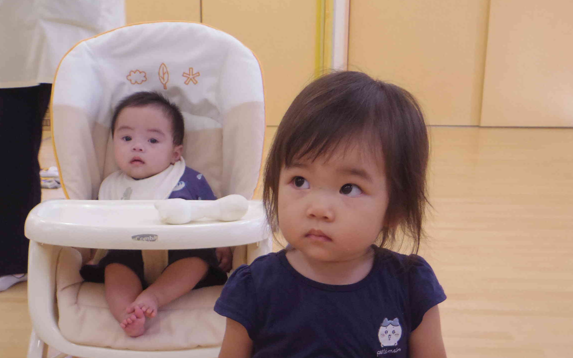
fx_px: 843
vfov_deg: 23.6
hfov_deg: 37.4
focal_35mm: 54
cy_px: 287
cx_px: 243
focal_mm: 8.2
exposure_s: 1/60
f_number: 3.2
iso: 800
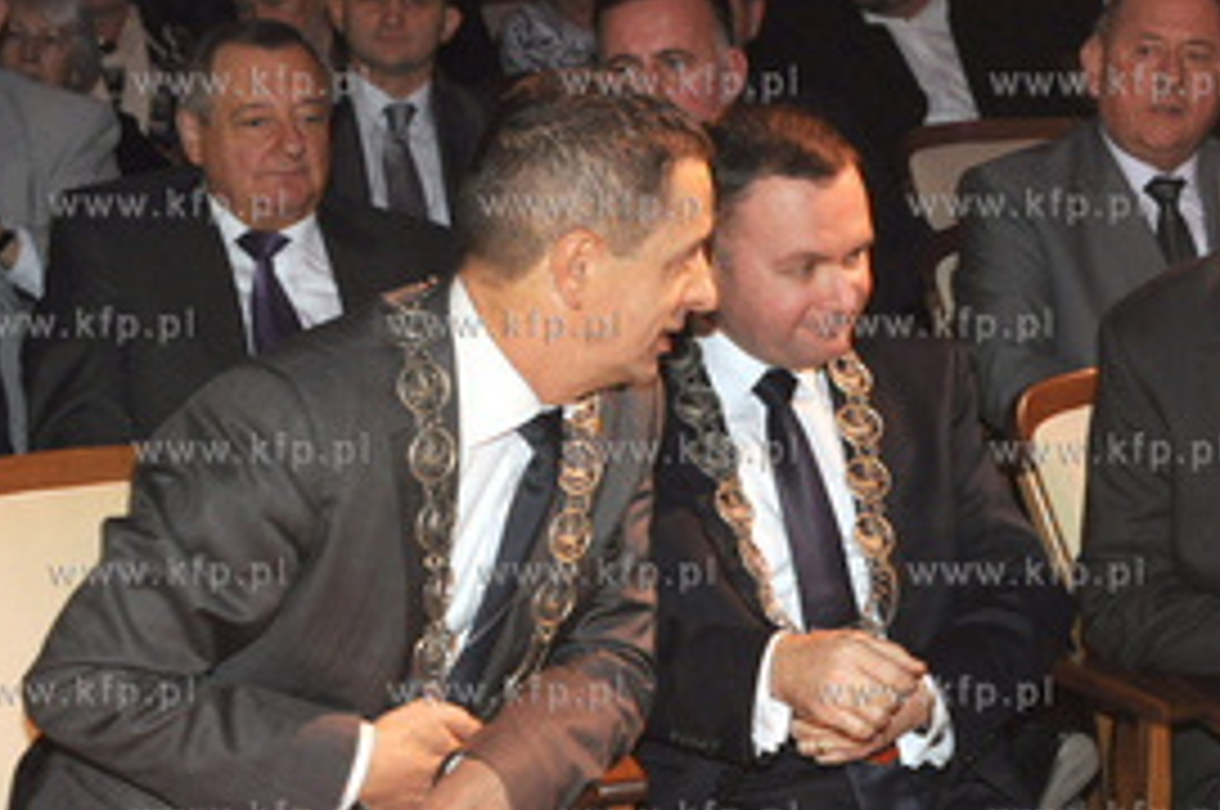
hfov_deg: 21.8
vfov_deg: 14.7
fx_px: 3148
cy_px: 508
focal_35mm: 93
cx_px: 837
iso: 800
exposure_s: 1/60
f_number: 8
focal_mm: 42
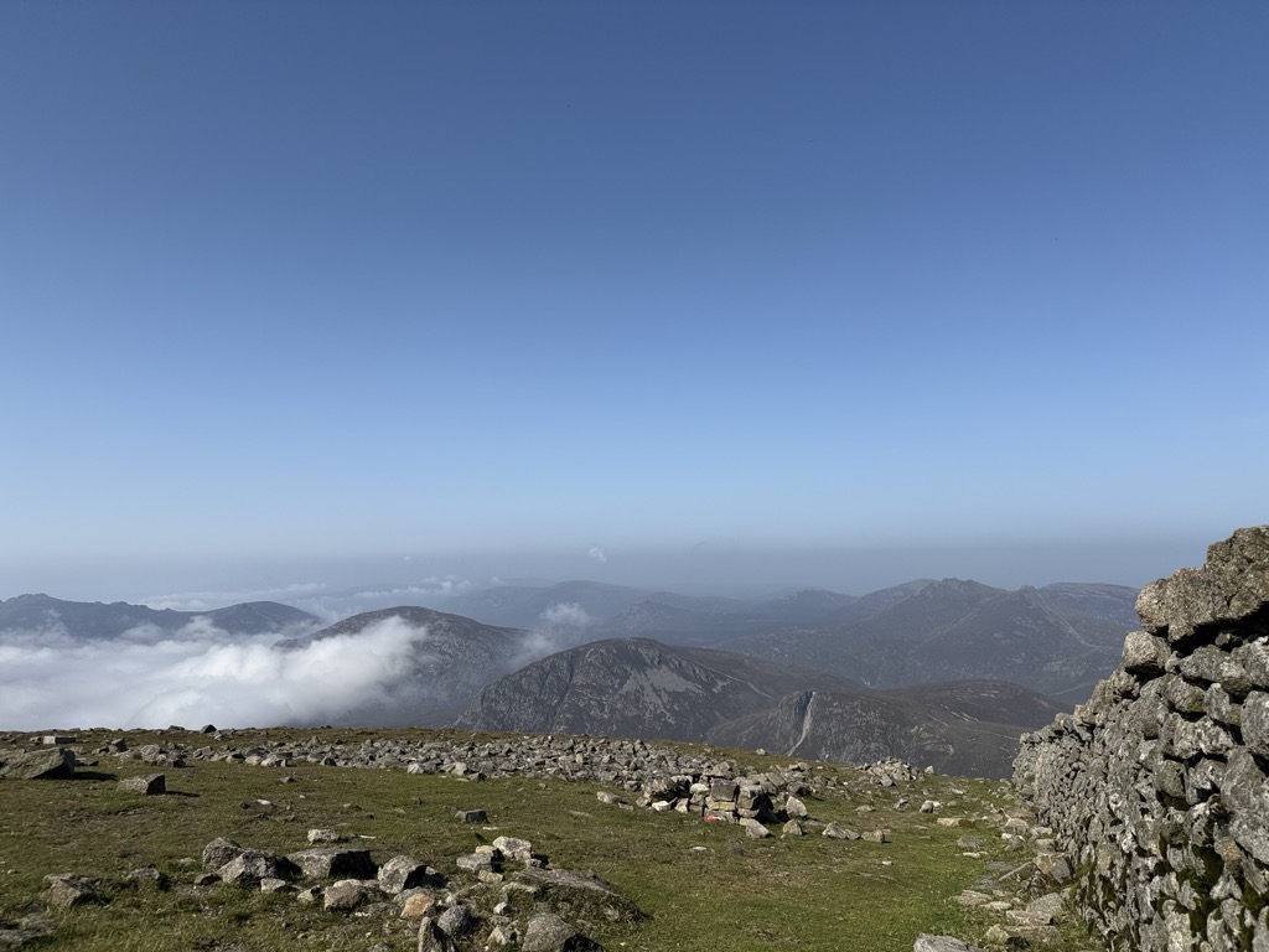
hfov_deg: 71.6
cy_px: 476
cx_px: 634
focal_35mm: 24
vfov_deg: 56.8
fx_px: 880
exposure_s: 1/7353
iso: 80
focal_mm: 6.76
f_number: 1.78
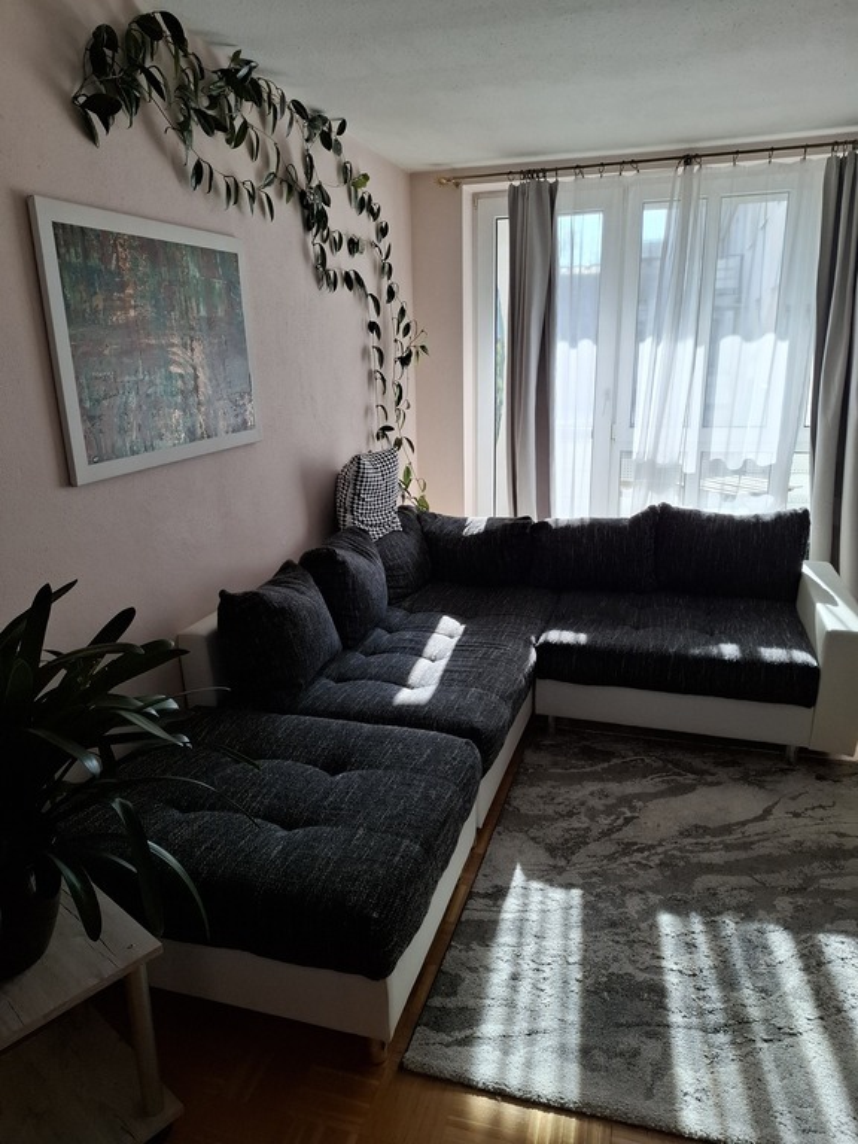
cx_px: 429
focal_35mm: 23
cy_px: 572
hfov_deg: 58.9
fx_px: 760
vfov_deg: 73.9
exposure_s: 1/334
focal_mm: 5.54
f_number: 1.8
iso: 50
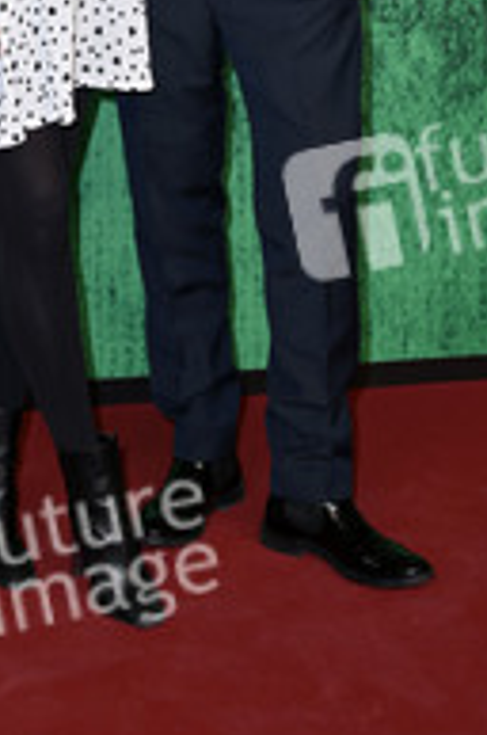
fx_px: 1772
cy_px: 0
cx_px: 133
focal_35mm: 87
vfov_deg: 22.5
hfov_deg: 15.6
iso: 200
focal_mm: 42
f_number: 6.3
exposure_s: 1/160
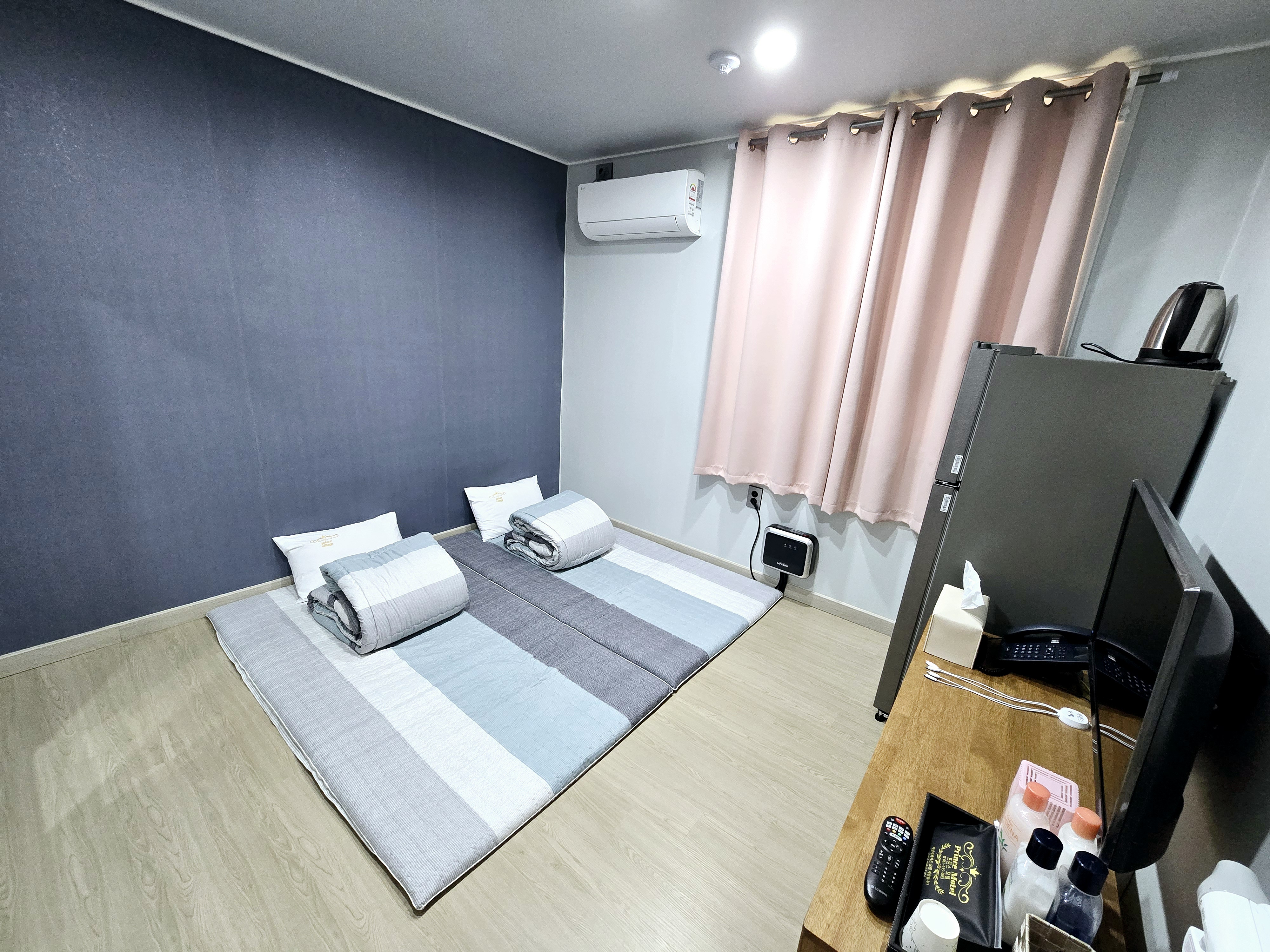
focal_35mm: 13
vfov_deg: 89.9
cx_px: 635
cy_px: 476
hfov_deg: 106.2
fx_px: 477
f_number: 2.2
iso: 400
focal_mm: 2.2
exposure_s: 1/60.2
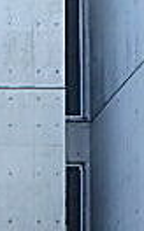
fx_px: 681
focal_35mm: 108
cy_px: 402
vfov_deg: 16.5
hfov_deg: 11.1
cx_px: -133
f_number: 3.5
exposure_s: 1/320
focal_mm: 3.7
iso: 125
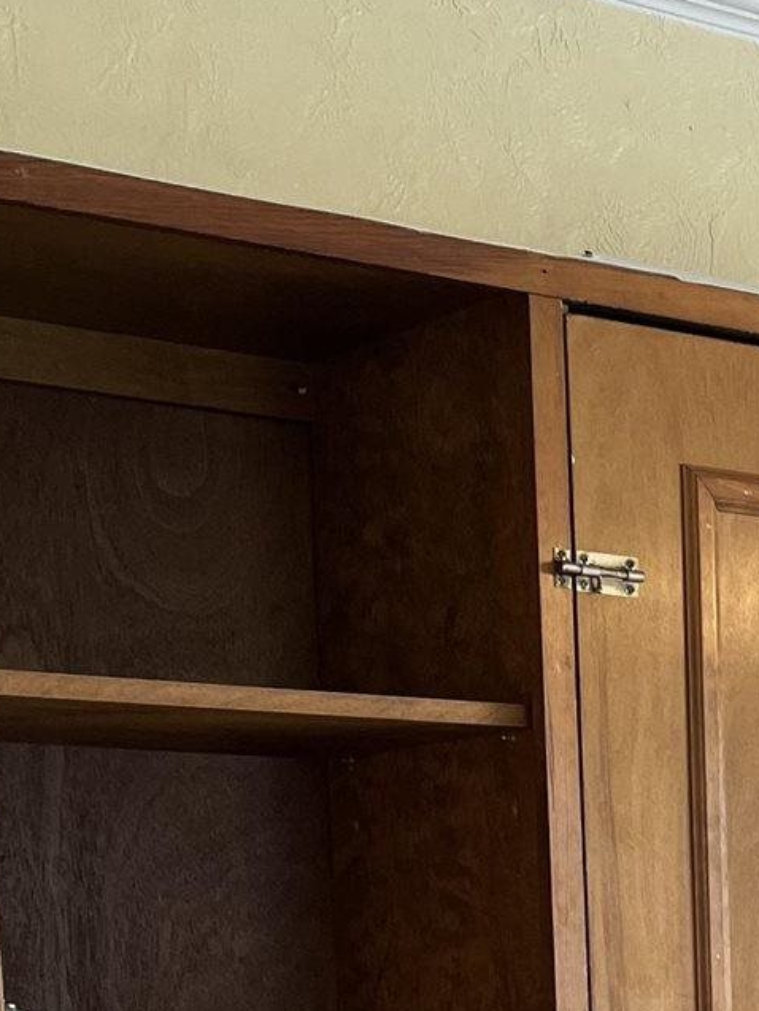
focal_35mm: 94
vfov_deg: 19.0
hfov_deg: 14.9
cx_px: 1046
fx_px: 2747
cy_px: 1387
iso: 80
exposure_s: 1/60
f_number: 1.6
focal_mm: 5.1
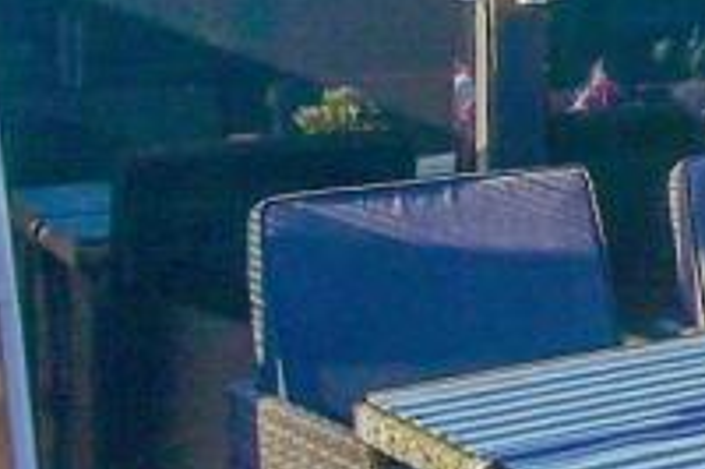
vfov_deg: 17.0
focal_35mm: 77
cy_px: -72
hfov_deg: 17.1
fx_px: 1507
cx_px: 1491
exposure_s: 1/800
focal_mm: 10
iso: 320
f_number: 8
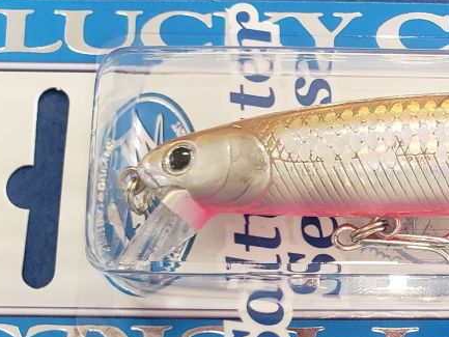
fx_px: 934
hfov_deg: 24.4
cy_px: 197
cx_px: 542
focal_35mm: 72
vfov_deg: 20.4
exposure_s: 1/60
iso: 200
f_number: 2.4
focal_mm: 4.3
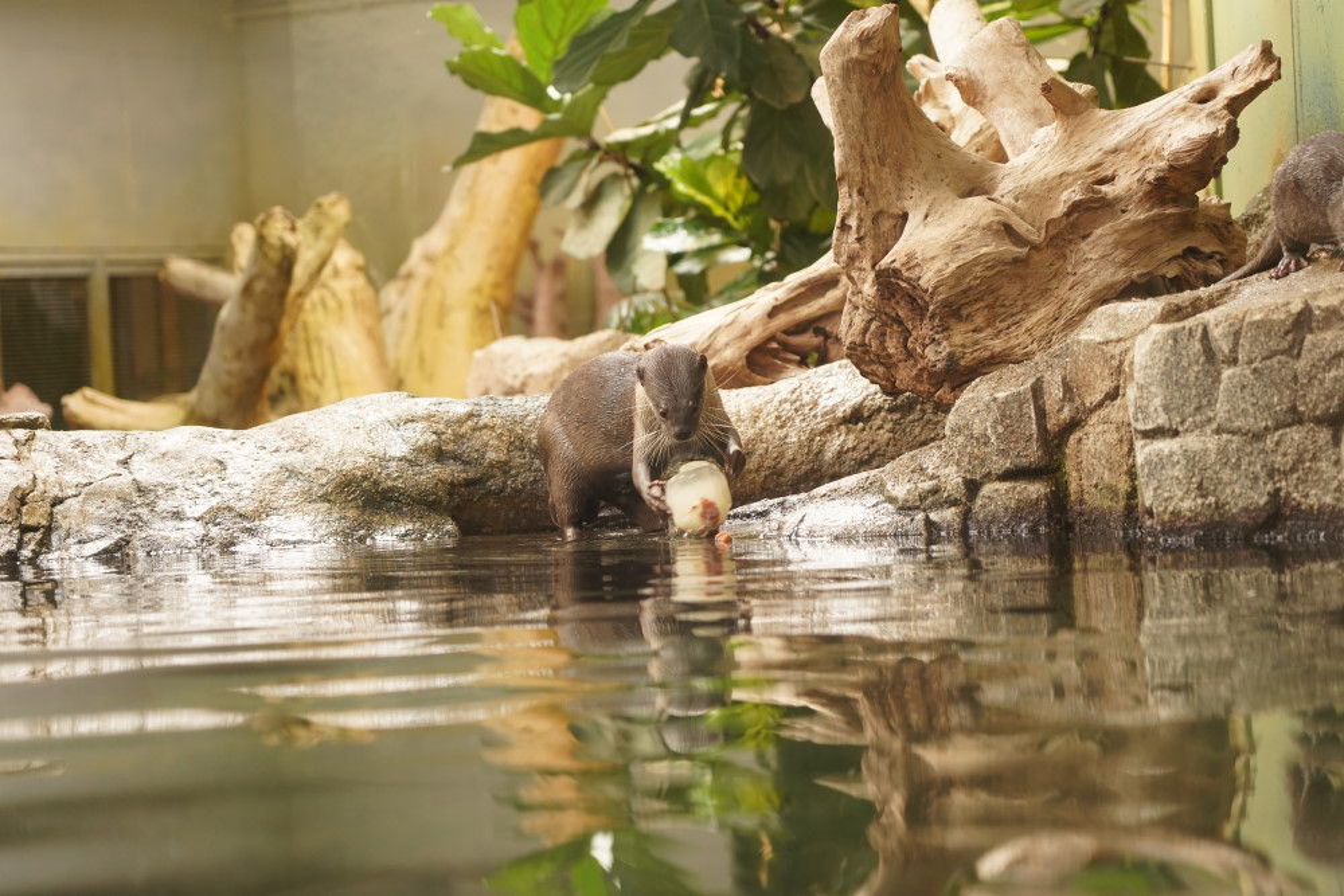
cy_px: 448
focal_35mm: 105
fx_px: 3920
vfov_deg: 13.0
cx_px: 672
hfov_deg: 19.5
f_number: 4
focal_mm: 105
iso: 2000
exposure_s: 1/125
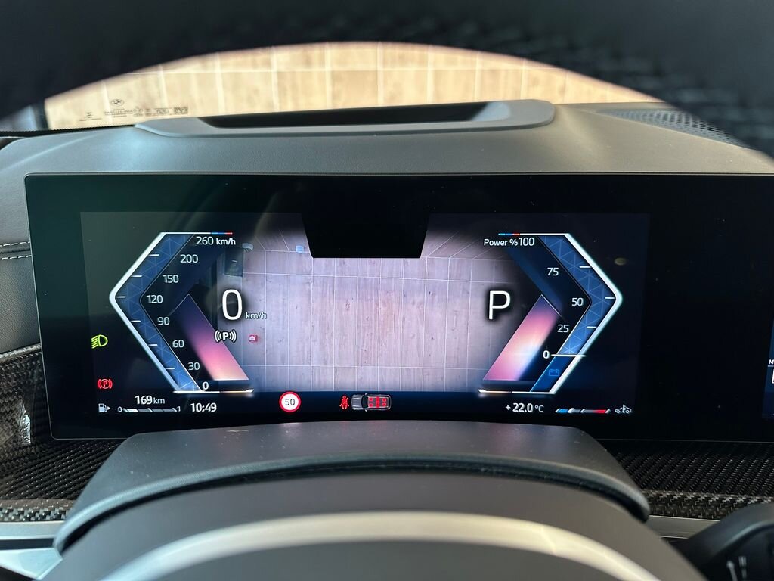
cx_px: 387
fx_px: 537
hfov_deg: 71.6
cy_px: 290
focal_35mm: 24
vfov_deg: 56.8
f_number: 1.78
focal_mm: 6.86
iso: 250
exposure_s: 1/60
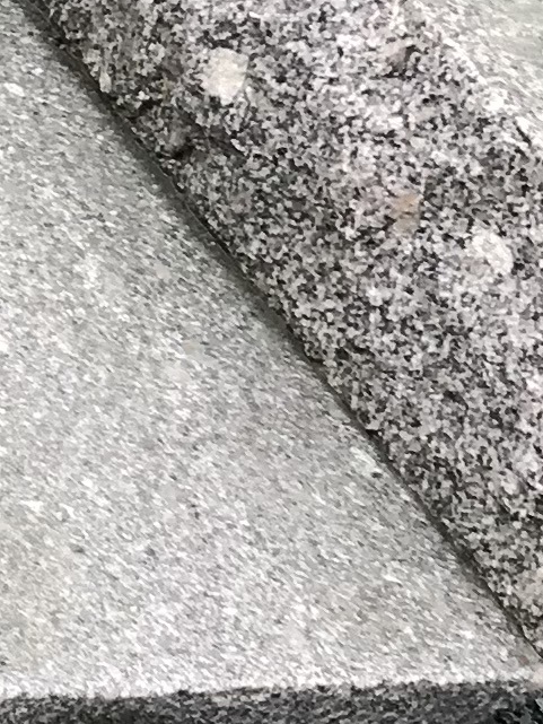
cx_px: -704
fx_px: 3680
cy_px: 657
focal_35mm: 176
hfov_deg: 7.9
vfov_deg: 11.2
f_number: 1.8
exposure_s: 1/152
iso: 20
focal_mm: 3.99
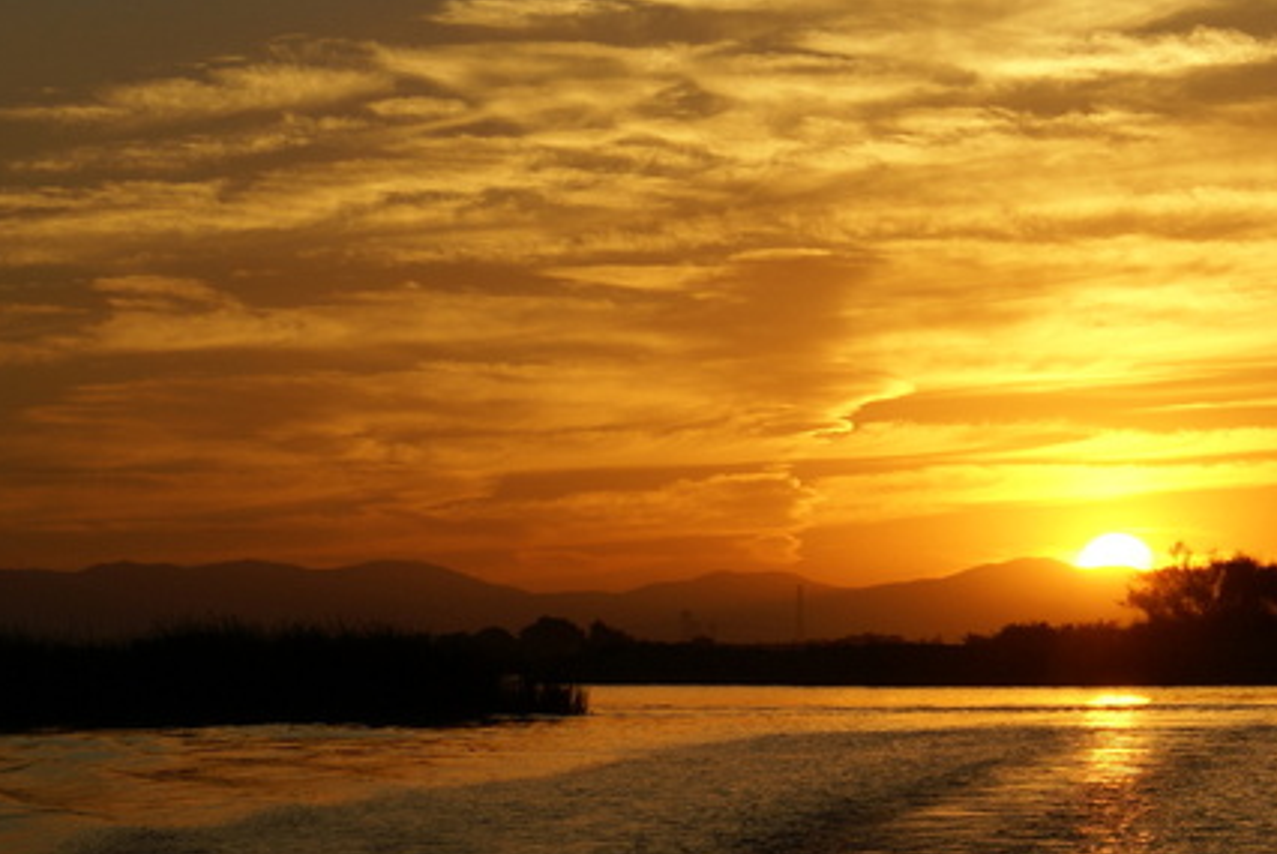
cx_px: 1135
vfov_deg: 6.0
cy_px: 611
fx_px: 8131
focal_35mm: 229
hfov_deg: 8.9
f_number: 10
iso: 100
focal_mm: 70
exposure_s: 1/320
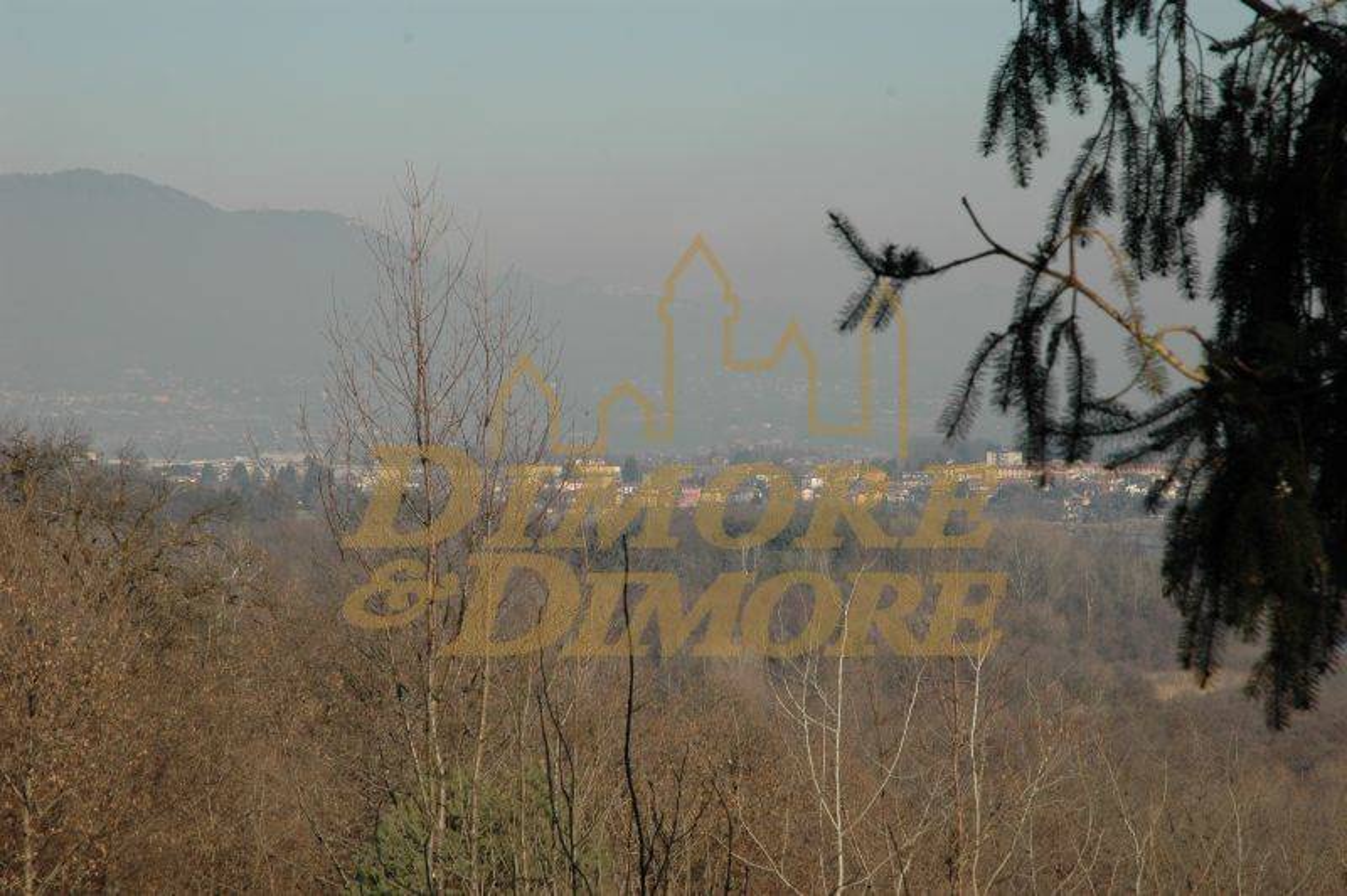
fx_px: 3925
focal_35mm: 105
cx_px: 674
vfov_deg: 13.0
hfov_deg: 19.5
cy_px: 448
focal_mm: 70
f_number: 11
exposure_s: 1/500
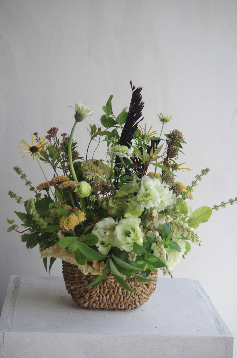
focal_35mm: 75
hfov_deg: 18.1
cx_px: 118
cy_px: 179
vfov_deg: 27.0
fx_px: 744
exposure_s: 1/100
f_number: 4.5
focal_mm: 50
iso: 100
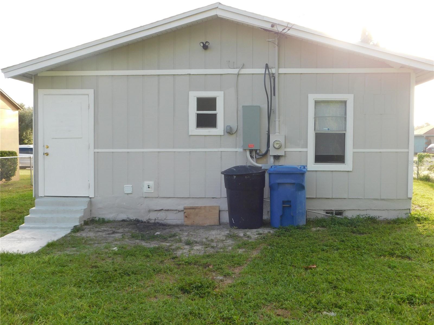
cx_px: 217
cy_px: 162
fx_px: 502
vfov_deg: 36.0
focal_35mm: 40
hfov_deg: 46.8
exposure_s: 1/250
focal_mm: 7.1
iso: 125
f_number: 3.6
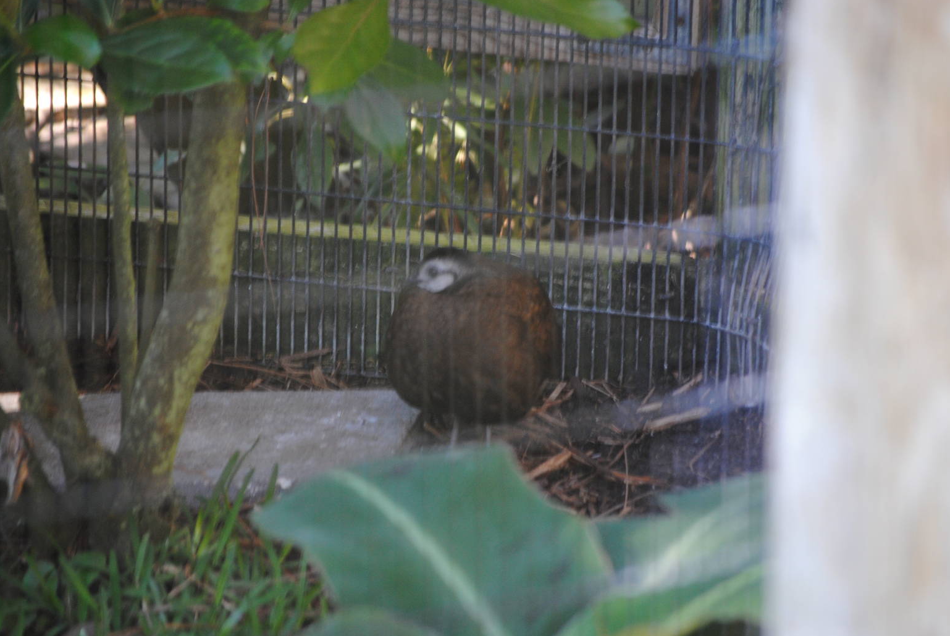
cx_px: 482
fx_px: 6183
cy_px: 324
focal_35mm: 234
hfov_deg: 8.8
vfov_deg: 5.9
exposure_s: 1/30
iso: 400
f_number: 5
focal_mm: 150
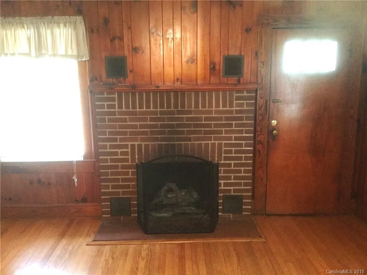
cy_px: 138
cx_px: 184
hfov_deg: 58.4
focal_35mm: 31
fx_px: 329
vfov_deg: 45.4
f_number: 2.4
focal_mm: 3.3
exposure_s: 1/15
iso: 200
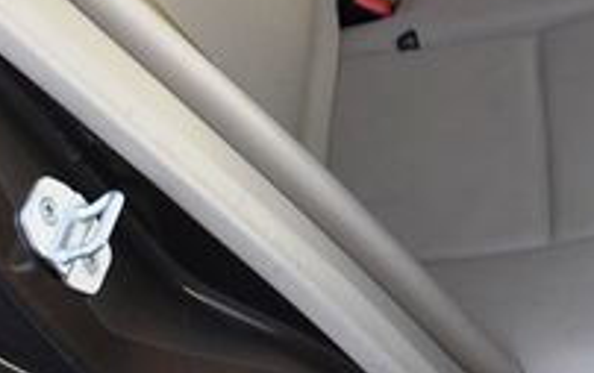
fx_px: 1411
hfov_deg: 22.9
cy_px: -78
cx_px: 579
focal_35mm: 87
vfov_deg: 14.6
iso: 800
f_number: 3.5
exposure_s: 1/160
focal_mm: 18
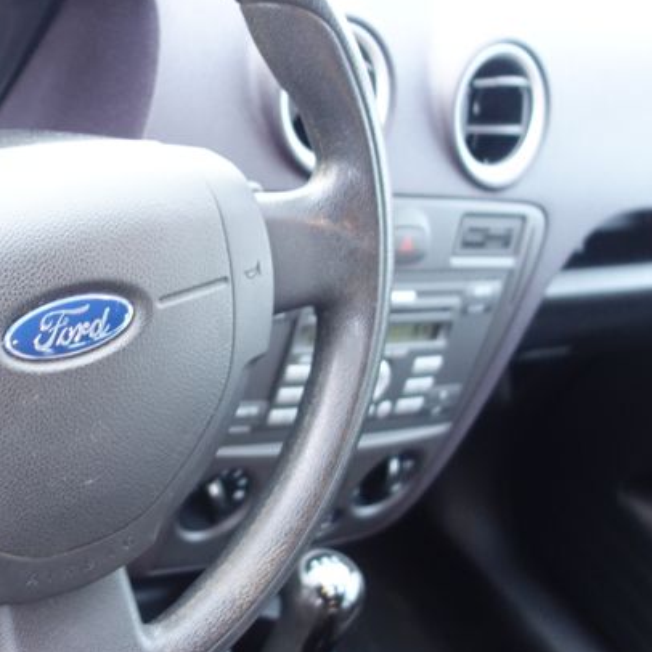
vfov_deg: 28.6
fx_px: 1279
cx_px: 64
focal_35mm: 60
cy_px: 335
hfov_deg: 27.6
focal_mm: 10.4
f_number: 1.8
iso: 640
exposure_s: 1/30
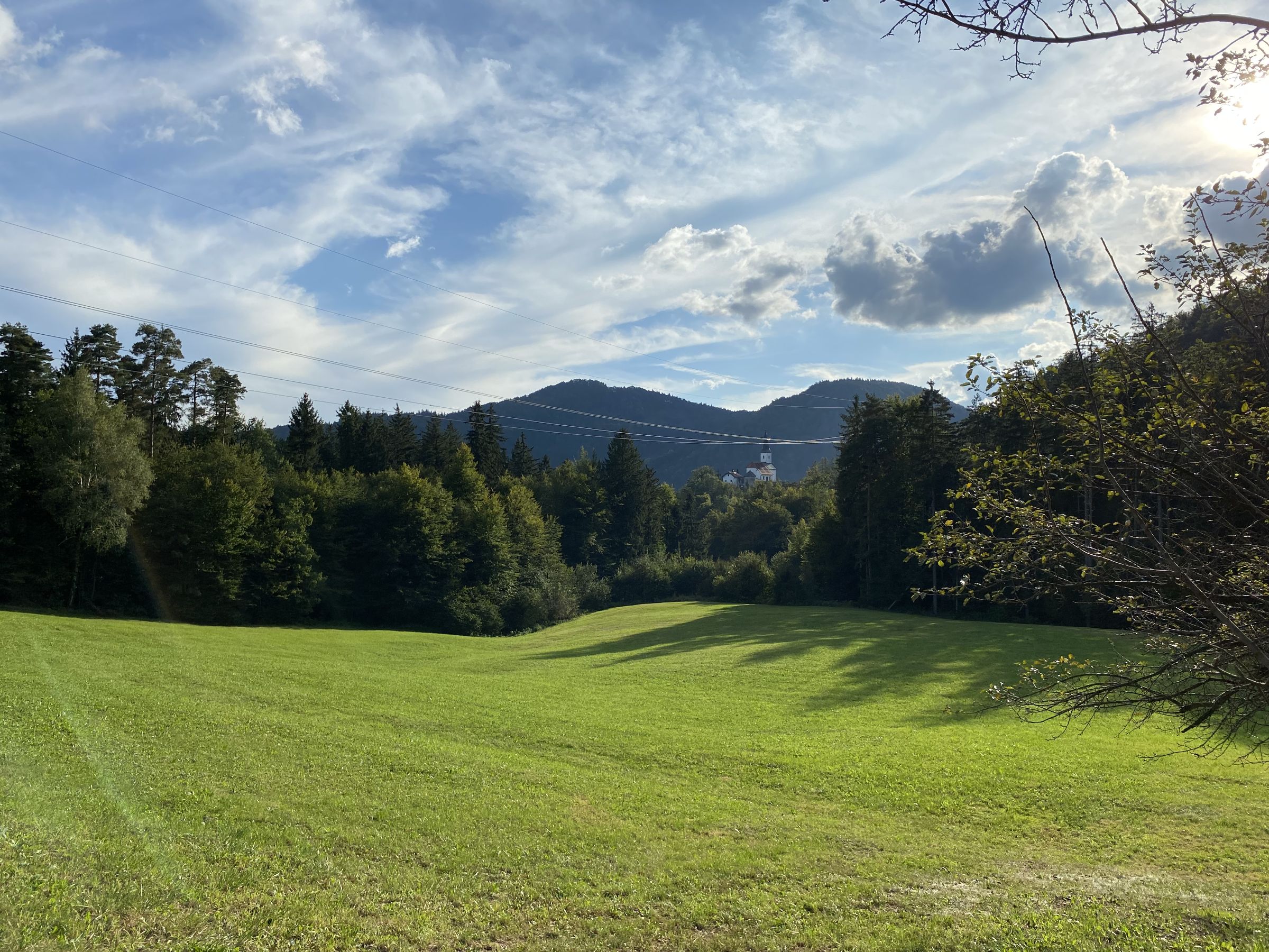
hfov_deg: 67.3
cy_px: 476
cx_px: 634
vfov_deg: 53.1
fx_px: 953
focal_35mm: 26
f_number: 1.8
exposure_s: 1/4808
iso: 32
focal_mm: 4.25
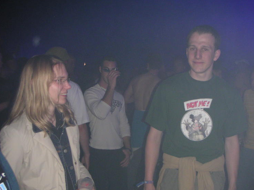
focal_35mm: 41
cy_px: 100
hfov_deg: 45.8
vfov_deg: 35.1
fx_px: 301
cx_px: 133
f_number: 2.8
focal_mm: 6
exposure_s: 1/45
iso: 160
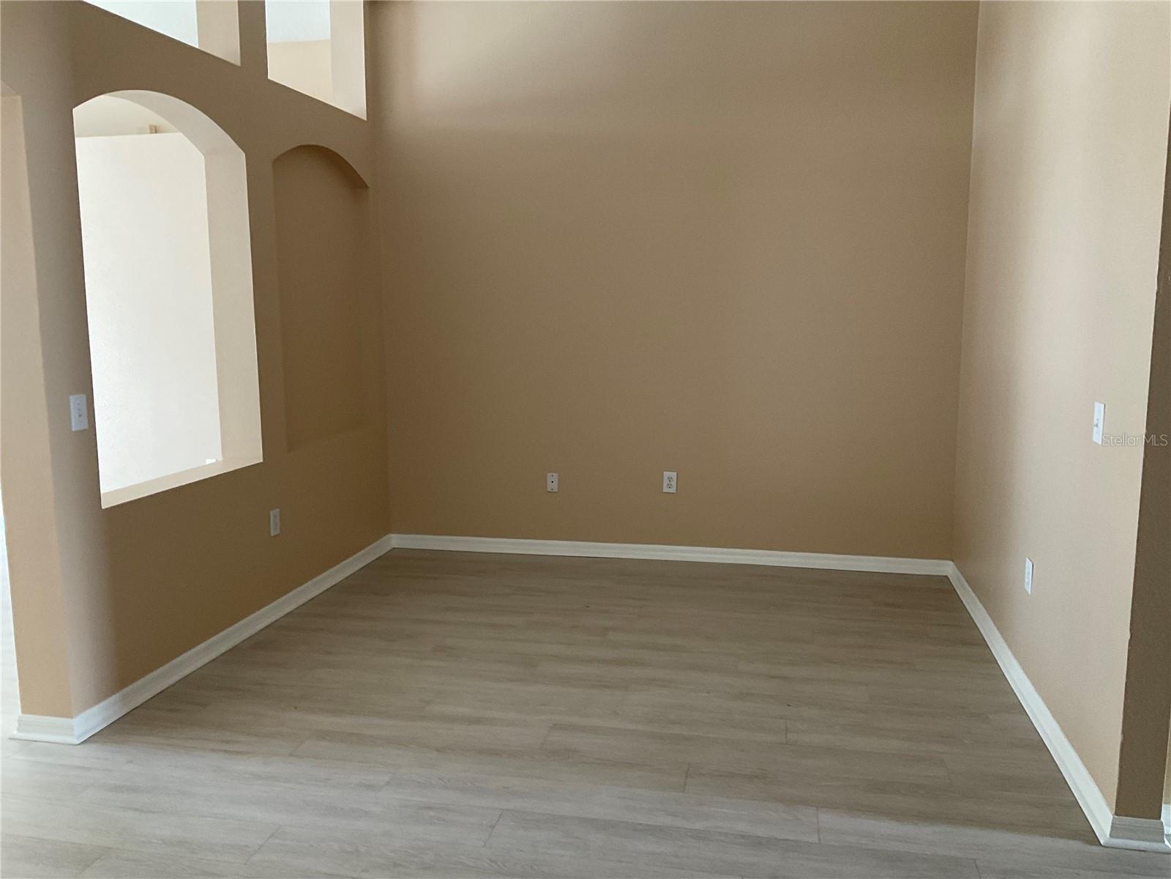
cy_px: 440
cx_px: 586
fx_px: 981
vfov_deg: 48.2
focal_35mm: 29
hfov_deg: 61.7
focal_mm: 3
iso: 125
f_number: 1.8
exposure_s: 1/60
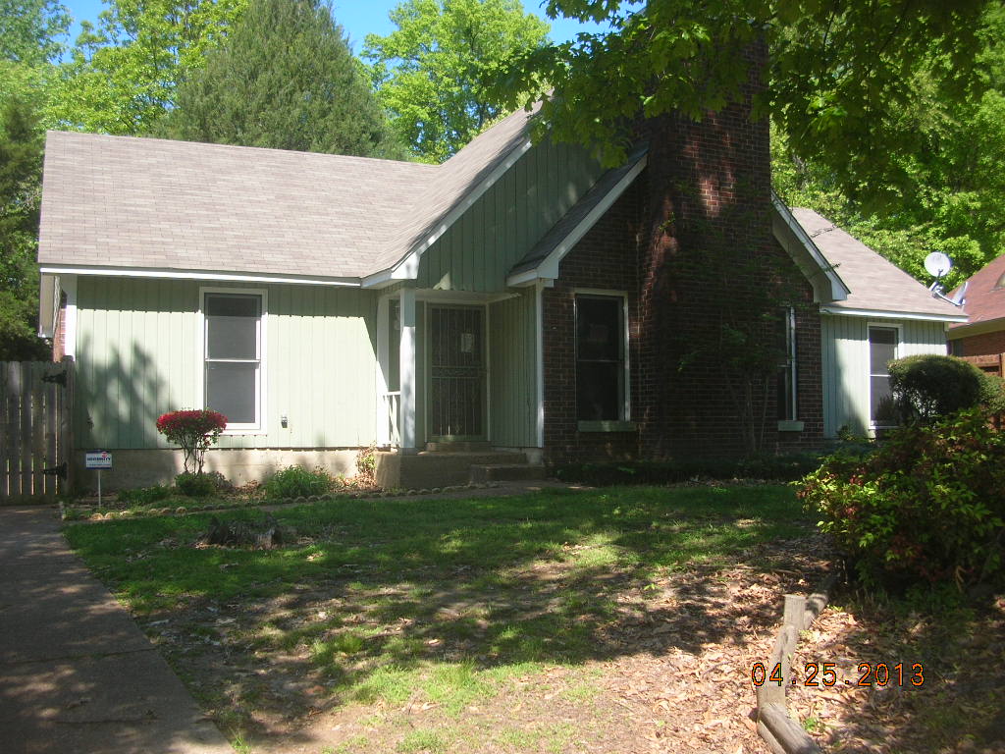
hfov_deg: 52.6
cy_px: 377
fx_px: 1016
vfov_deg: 40.7
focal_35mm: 35
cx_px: 502
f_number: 2.8
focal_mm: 5.8
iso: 50
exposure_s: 1/382
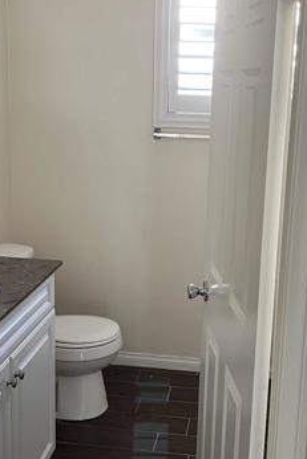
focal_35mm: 50
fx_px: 639
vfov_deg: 39.6
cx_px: 173
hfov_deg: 27.0
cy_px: 219
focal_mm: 5.1
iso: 320
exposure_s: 1/60
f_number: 1.6
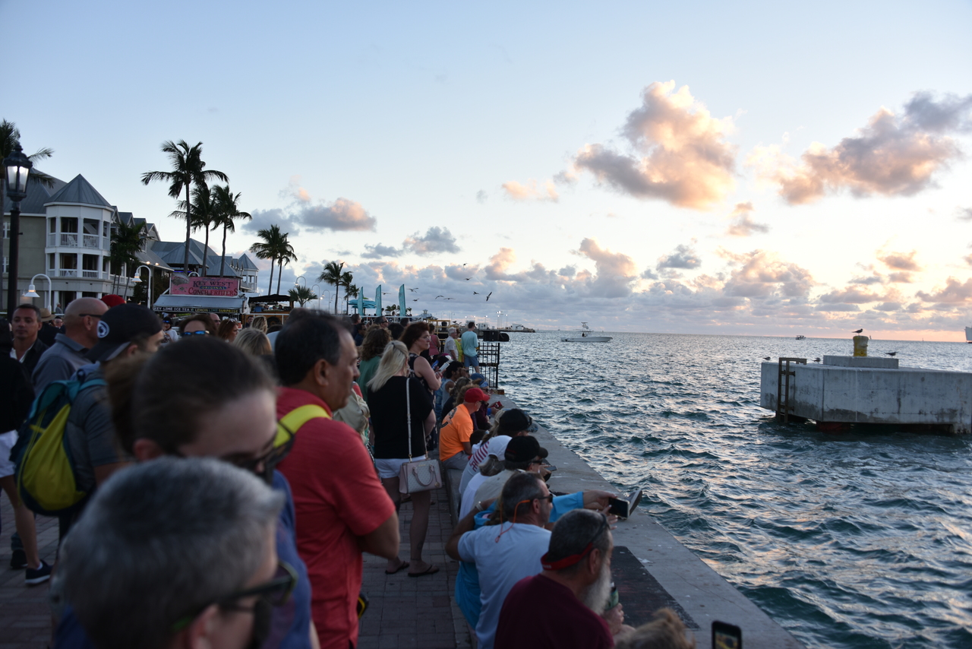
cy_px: 324
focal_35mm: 28
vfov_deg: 46.4
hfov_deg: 65.5
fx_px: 756
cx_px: 486
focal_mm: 28
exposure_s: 1/100
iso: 100
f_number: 5
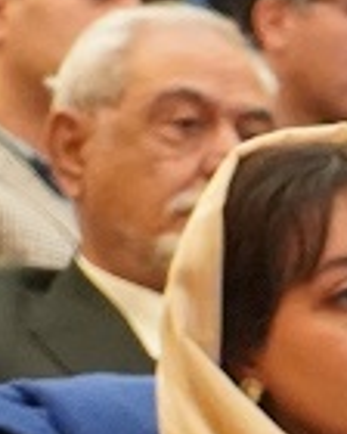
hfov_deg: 2.2
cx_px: 1007
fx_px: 9050
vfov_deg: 2.7
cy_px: 1153
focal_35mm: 705
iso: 10000
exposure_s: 1/160
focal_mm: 70
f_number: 5.6
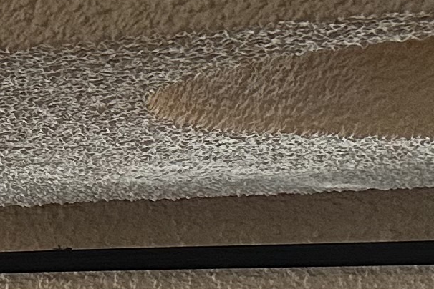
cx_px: -975
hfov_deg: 9.2
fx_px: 2001
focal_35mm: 166
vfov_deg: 7.7
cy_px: 694
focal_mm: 6.86
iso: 200
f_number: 1.78
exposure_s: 1/100
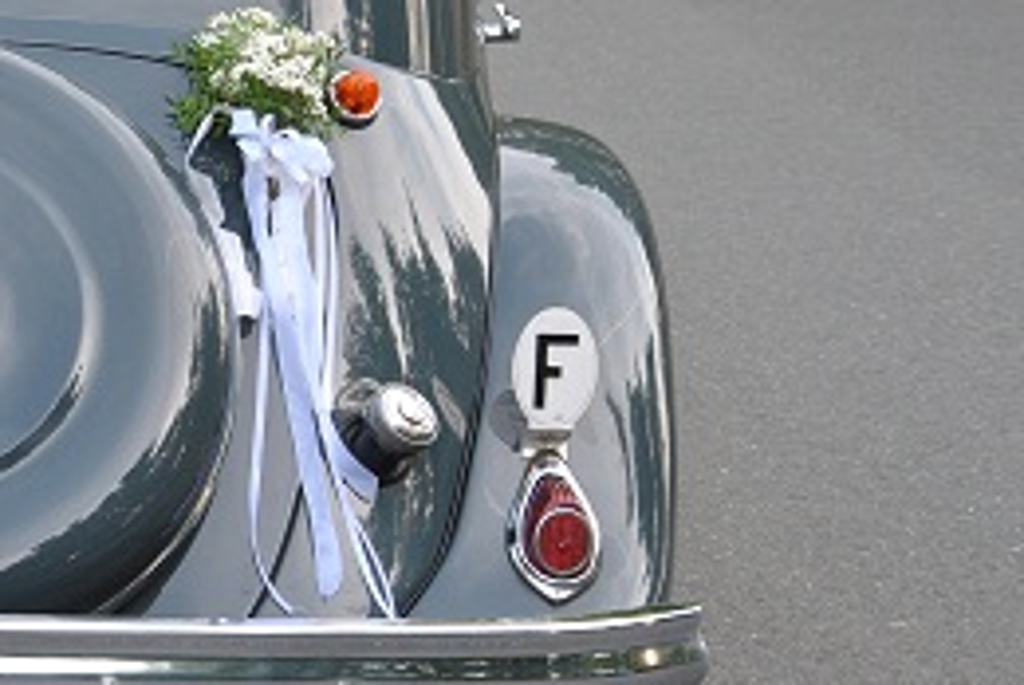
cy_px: 218
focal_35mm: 201
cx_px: -37
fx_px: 5724
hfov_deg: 10.1
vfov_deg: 6.8
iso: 250
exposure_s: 1/125
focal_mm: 60
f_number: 5
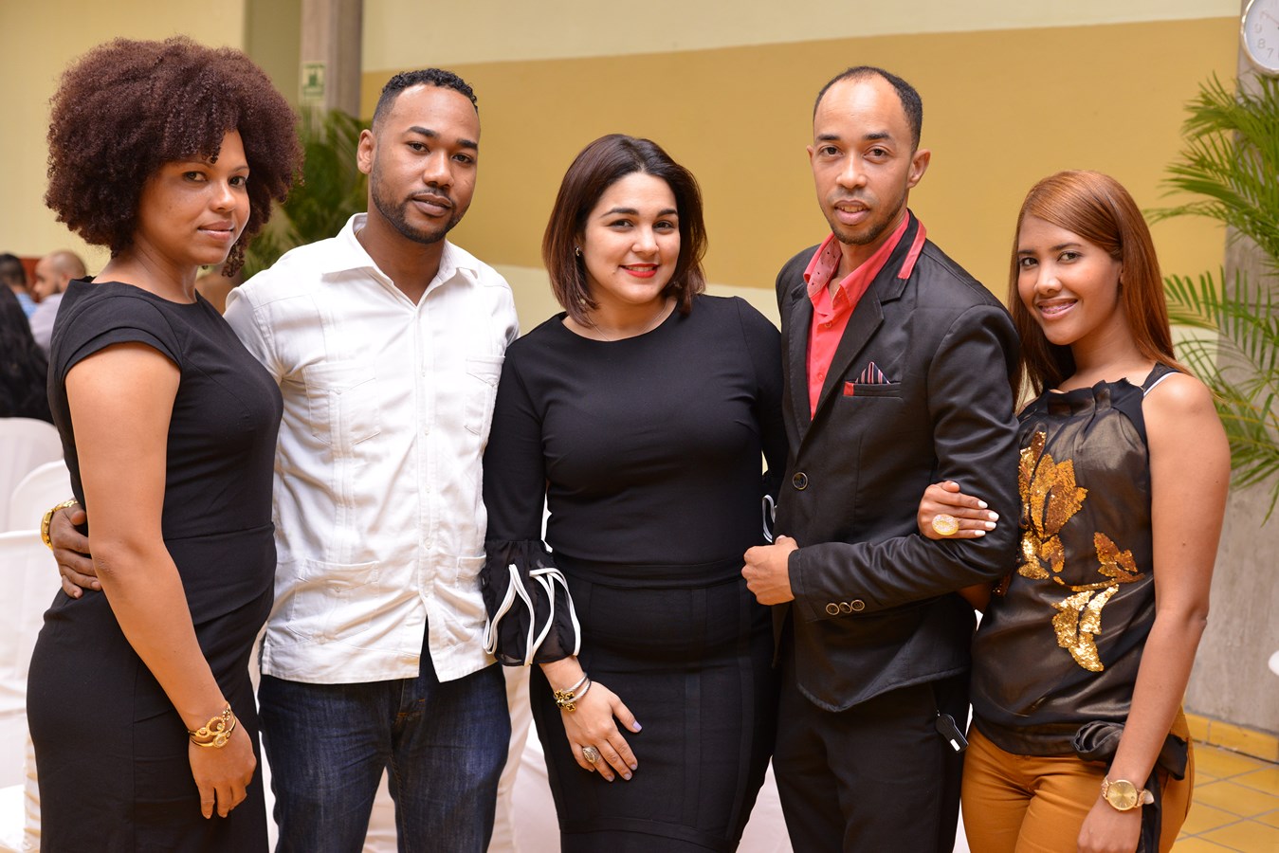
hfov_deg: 39.6
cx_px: 640
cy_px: 426
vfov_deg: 27.0
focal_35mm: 50
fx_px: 1777
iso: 1600
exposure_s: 1/100
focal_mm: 50
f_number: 6.3
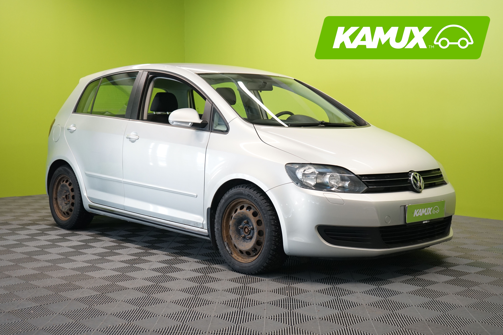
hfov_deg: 41.1
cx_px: 252
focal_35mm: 48
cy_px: 168
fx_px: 671
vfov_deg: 28.1
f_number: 4.5
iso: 1000
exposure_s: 1/30
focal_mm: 48
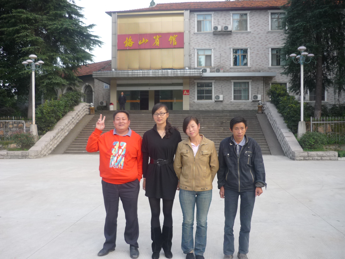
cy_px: 130
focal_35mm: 33
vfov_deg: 42.9
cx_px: 172
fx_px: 329
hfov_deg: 55.4
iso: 100
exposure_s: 1/80
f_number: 2.8
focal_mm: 5.5
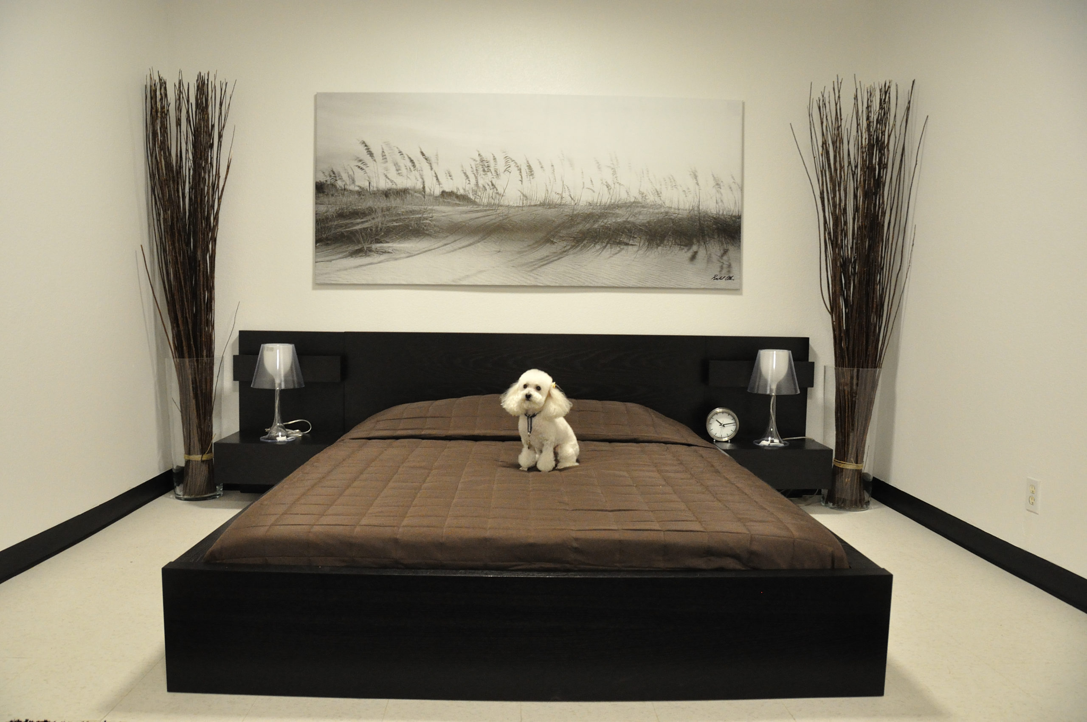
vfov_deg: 47.8
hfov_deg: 67.4
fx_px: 814
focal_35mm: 27
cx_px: 544
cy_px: 361
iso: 2000
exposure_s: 1/20
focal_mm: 18
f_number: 5
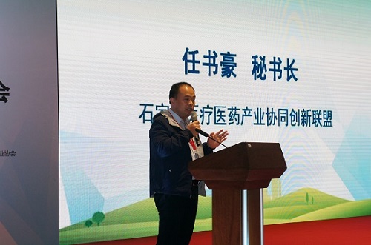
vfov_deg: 16.5
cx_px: 186
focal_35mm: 82
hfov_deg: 24.7
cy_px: 122
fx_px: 848
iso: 1600
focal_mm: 55
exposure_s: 1/125
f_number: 8
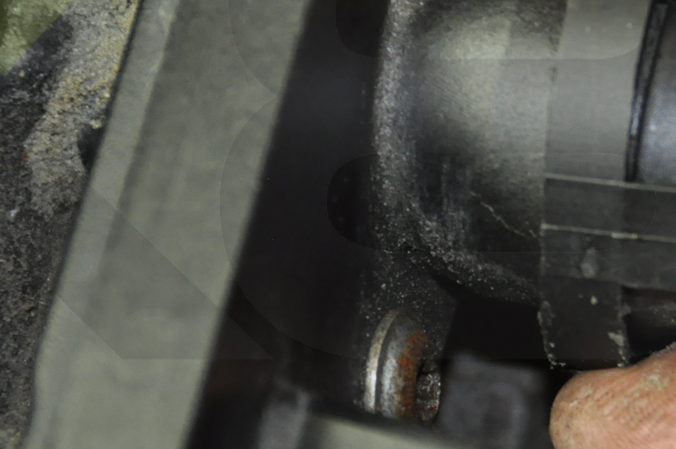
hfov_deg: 4.3
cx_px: 498
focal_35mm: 482
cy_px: 125
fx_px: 9040
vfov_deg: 2.8
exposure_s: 1/60
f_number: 5.3
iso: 800
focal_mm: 112
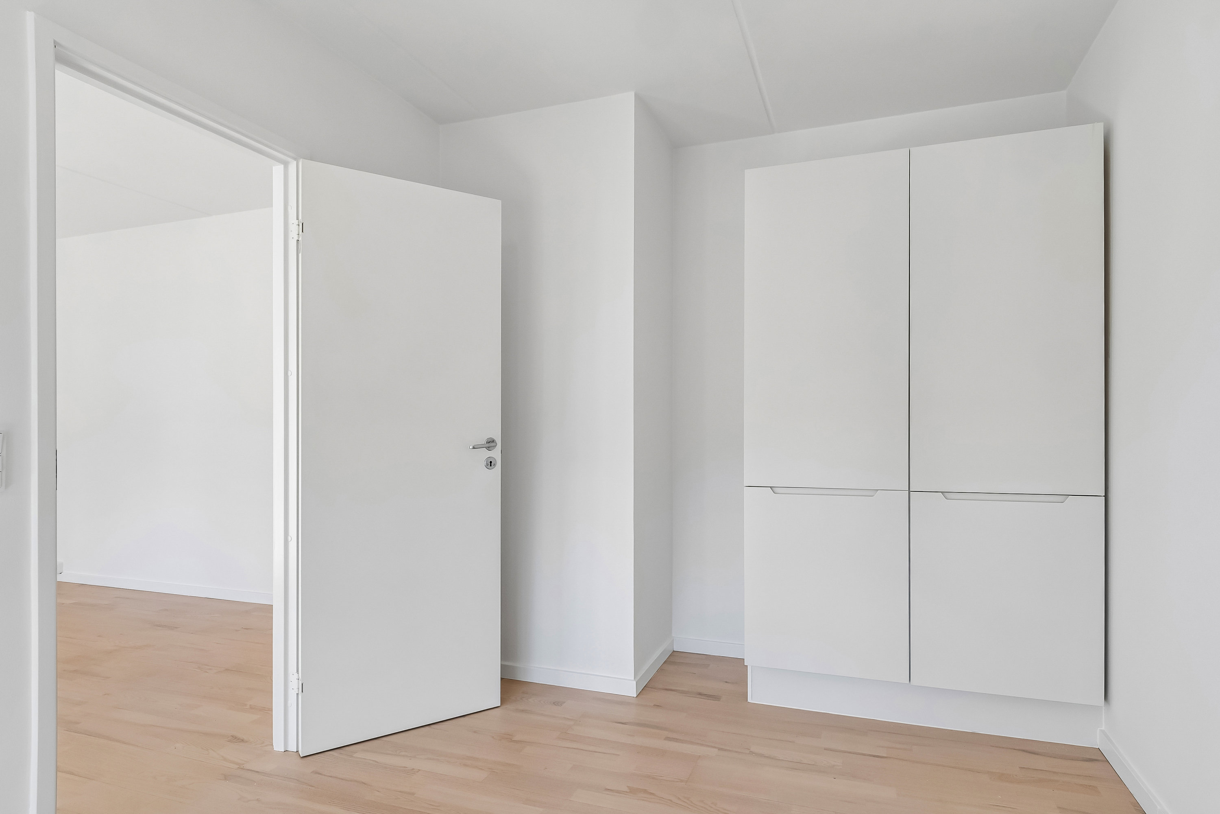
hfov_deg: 90.0
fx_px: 610
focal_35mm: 18
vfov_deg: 67.4
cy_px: 407
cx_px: 610
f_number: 11
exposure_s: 1/30
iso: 200
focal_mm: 12
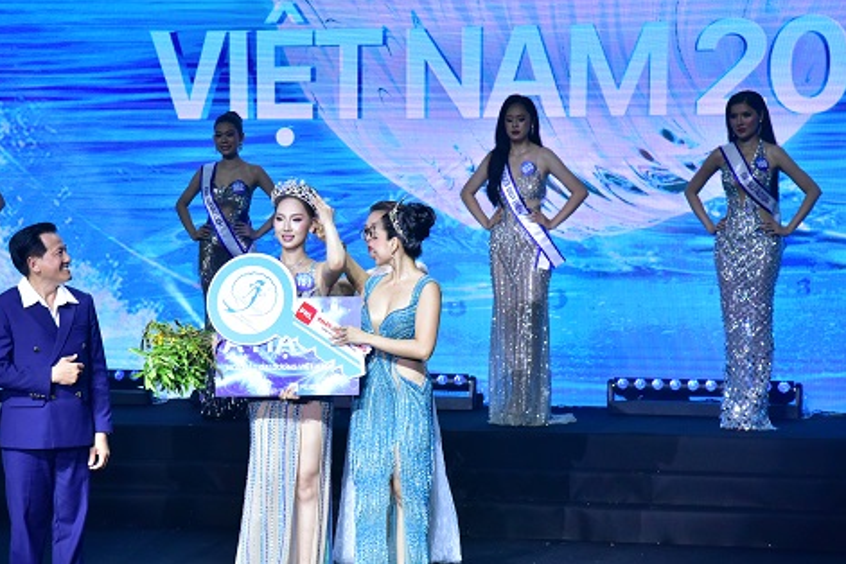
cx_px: 311
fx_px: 2843
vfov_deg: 11.3
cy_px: 338
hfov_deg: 16.9
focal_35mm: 121
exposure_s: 1/500
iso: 3200
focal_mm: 95
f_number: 9
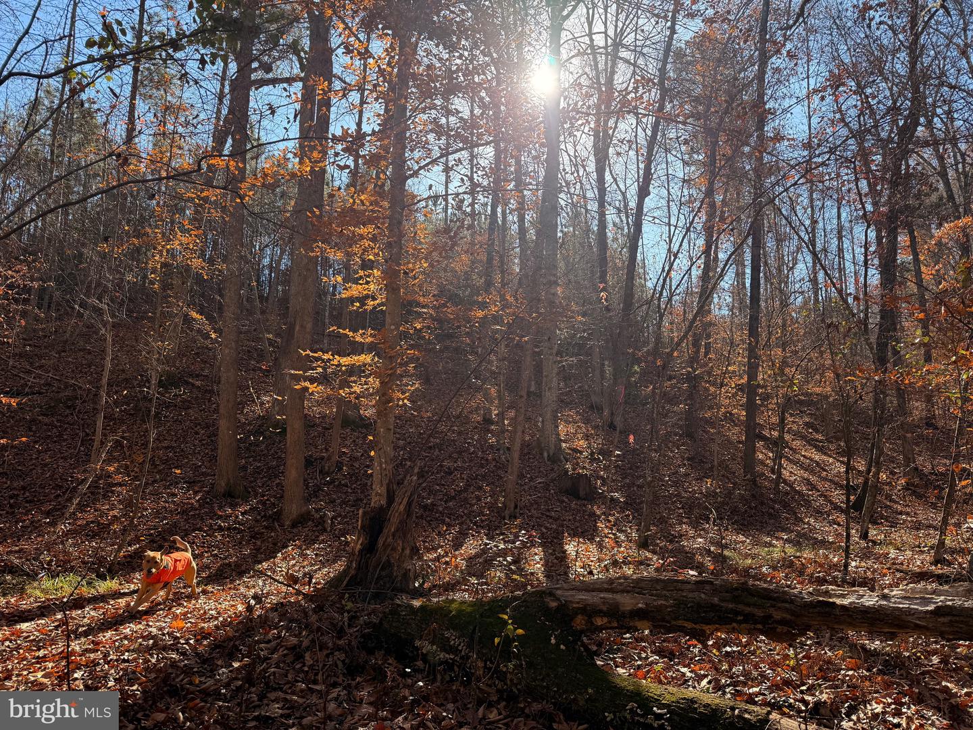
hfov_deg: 71.6
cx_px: 486
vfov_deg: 56.8
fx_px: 675
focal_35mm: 24
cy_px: 365
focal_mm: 6.76
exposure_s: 1/1812
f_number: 1.78
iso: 100
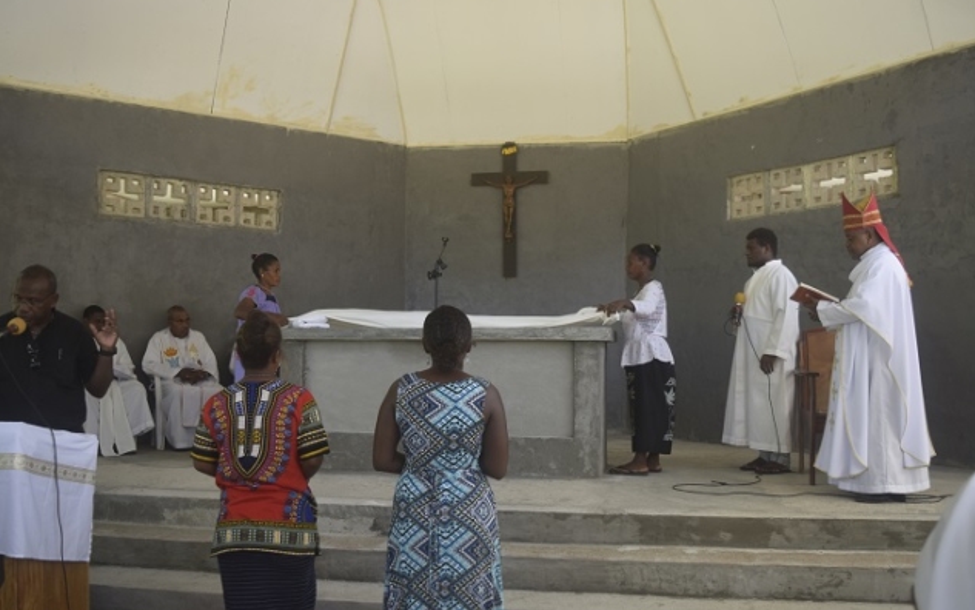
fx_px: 944
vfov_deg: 35.8
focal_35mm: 36
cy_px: 305
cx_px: 491
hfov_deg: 54.6
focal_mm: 23
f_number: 4.5
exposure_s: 1/80
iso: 400
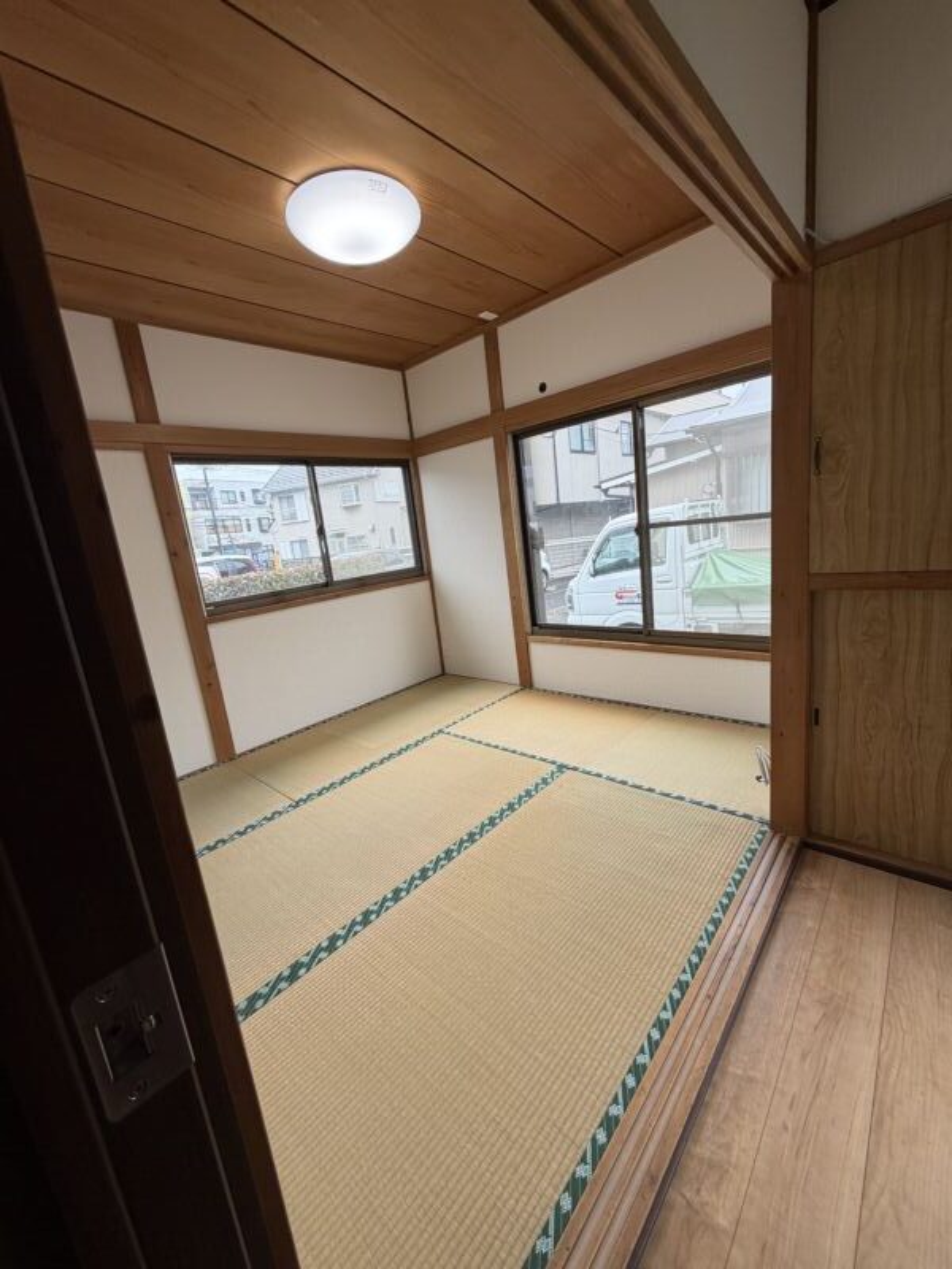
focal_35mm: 14
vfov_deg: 102.1
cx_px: 476
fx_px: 513
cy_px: 634
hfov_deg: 85.7
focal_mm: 2.22
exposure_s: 1/121
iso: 64
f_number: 2.2
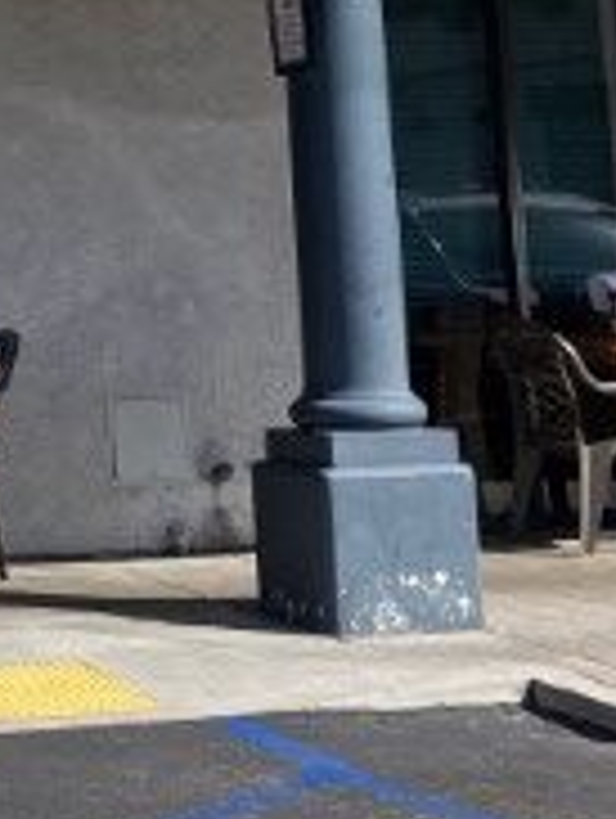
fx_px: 2912
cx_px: -436
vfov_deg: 15.3
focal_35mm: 123
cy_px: -234
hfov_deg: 11.3
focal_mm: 3.99
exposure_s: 1/1715
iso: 20
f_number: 1.8
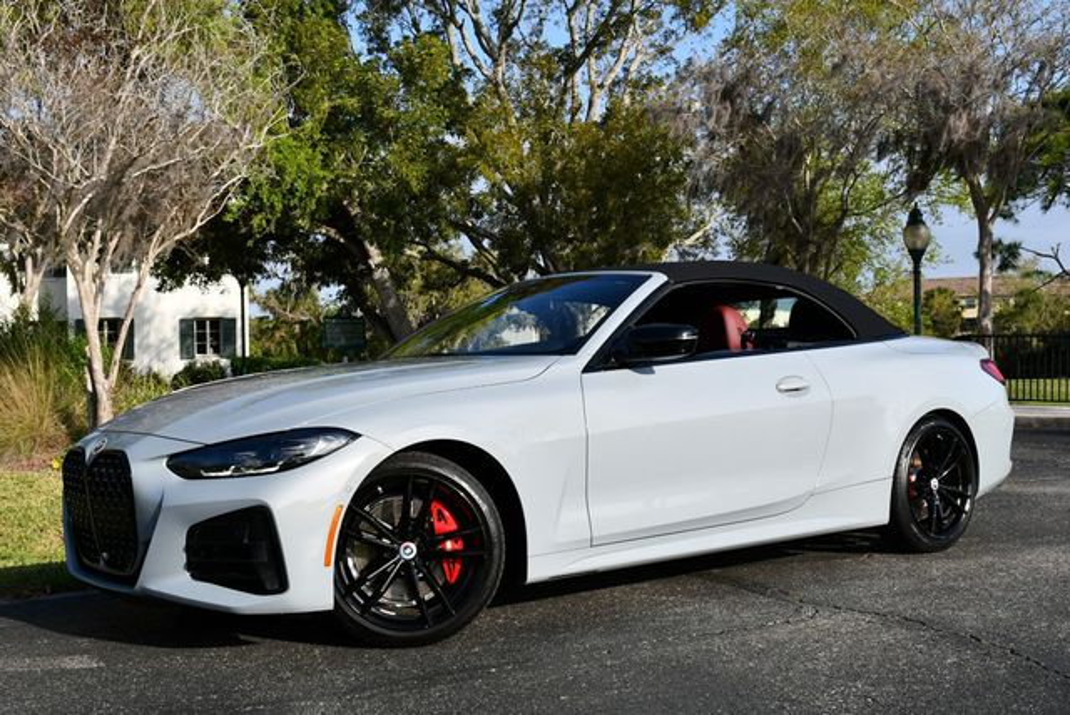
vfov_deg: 30.6
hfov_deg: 44.5
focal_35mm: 44
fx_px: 1309
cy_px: 358
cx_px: 535
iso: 100
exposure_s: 1/250
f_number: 8
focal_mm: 22
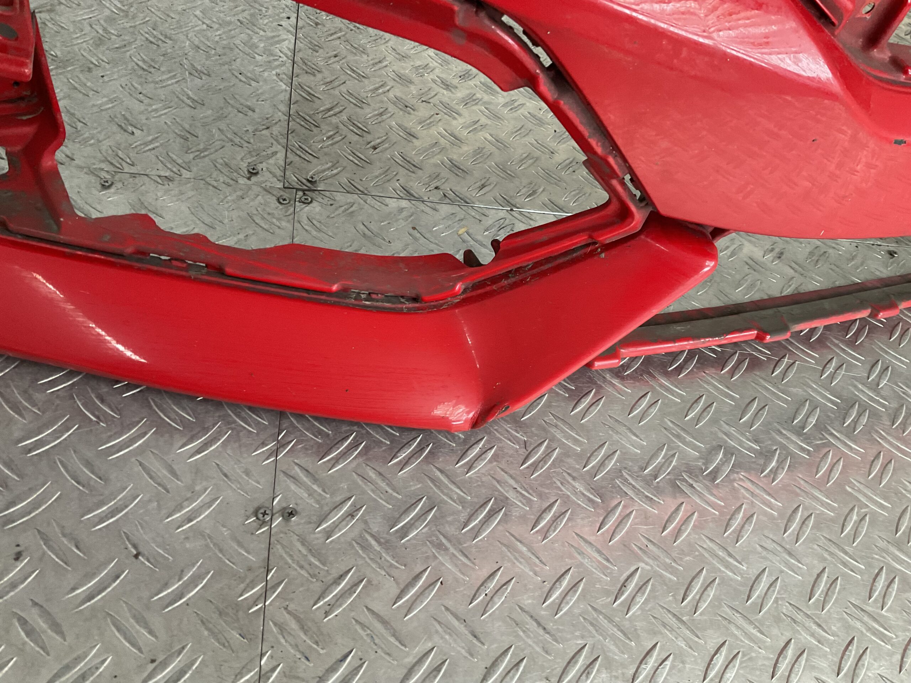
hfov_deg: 61.7
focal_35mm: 29
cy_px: 342
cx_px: 456
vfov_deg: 48.2
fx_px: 763
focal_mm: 3
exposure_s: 1/60
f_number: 1.8
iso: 125
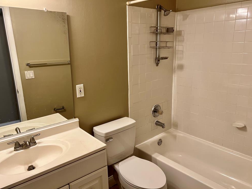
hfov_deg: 65.3
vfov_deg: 51.4
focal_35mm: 27
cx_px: 129
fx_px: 197
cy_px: 94
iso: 125
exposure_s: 1/120
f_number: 1.5
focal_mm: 5.7
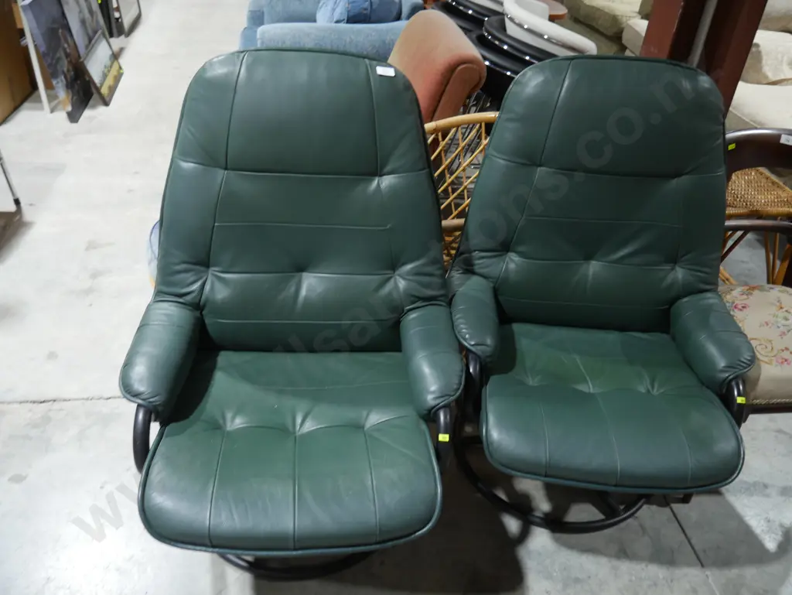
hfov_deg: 63.4
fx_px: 641
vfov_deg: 49.8
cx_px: 396
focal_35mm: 28
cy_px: 298
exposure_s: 1/60
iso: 500
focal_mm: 14
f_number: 3.5
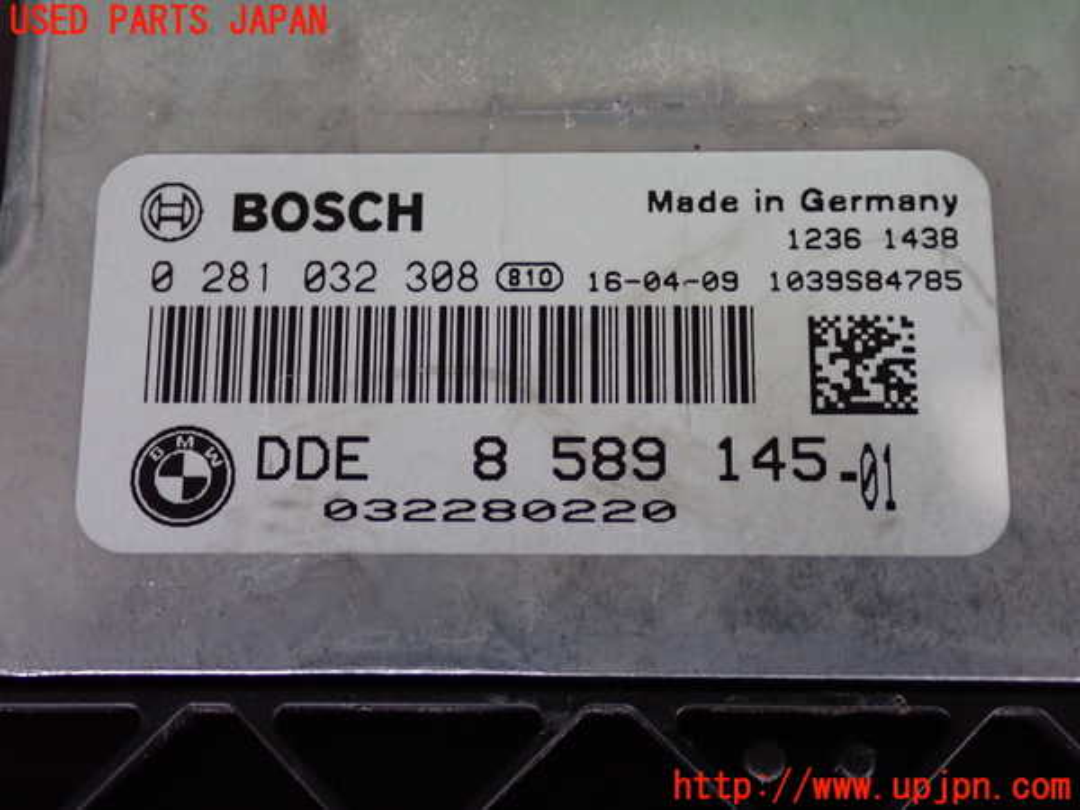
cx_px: 540
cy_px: 405
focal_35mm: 50
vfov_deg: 29.1
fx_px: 1560
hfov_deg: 38.2
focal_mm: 9.01
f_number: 3.2
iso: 640
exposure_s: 1/50
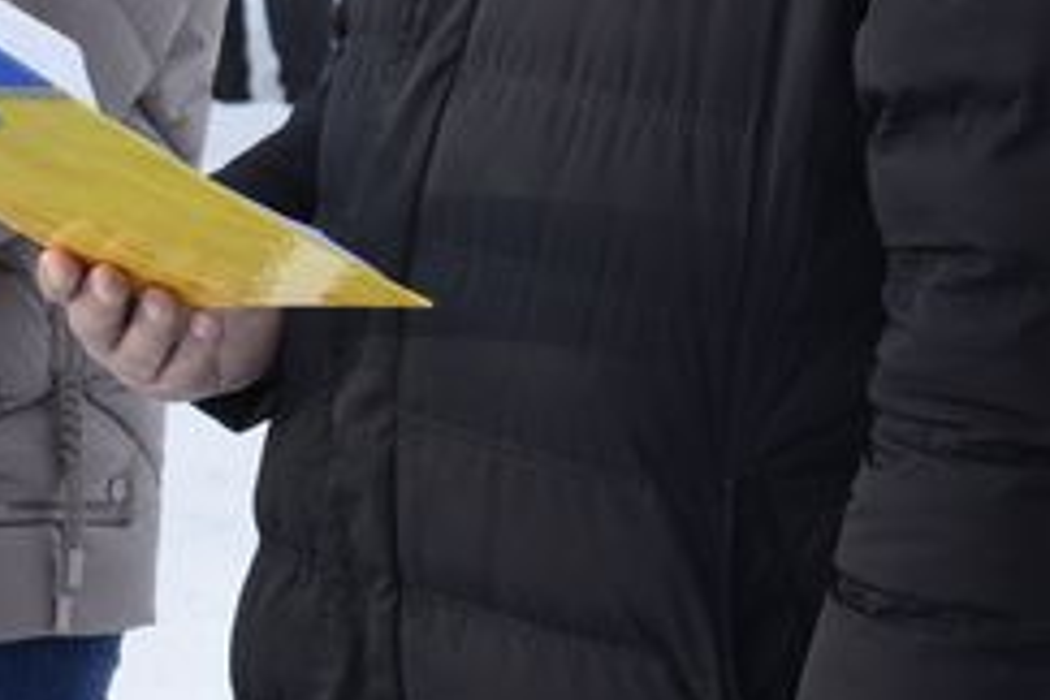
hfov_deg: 8.1
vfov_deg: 5.4
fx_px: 7424
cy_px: -201
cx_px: 843
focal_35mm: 255
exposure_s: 1/250
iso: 220
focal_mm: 55
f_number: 8
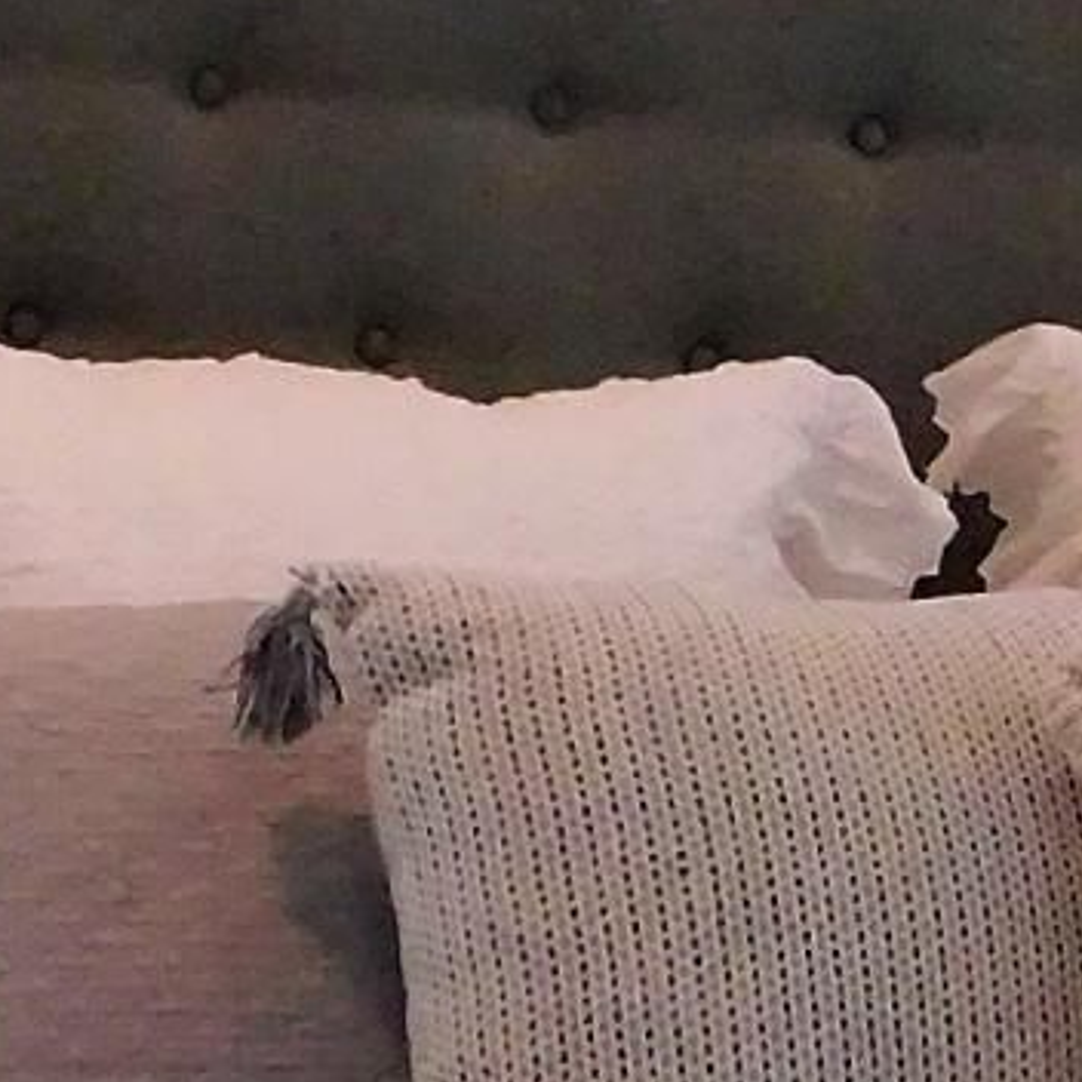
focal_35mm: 226
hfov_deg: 7.6
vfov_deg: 7.7
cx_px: 1620
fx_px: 7992
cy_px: 719
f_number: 3.2
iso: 320
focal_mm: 5.3
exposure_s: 1/30
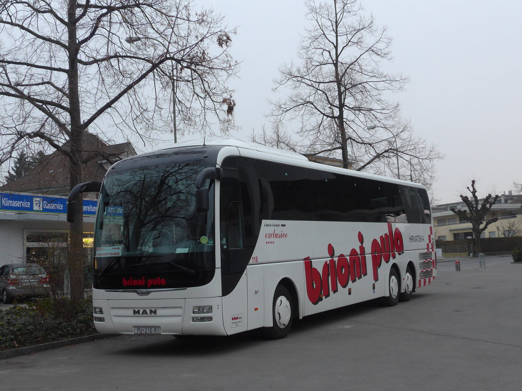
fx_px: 739
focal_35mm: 49
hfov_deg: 38.9
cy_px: 196
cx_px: 261
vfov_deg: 29.7
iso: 320
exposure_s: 1/60
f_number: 3.2
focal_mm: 10.1
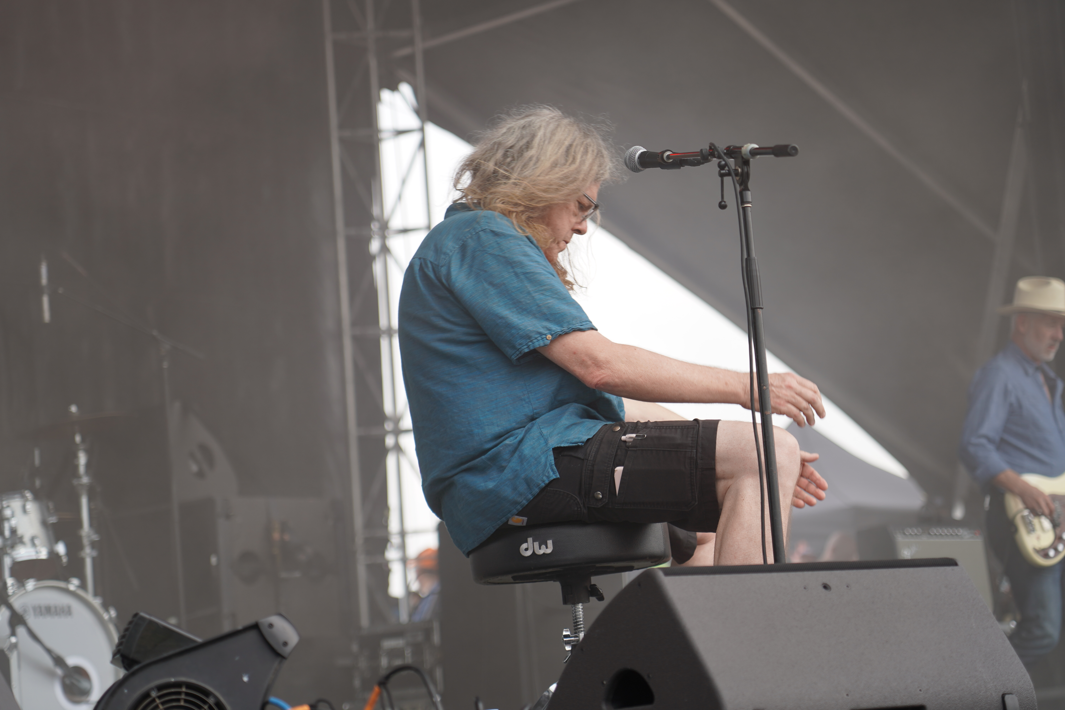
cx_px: 532
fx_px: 3106
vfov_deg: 13.0
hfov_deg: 19.5
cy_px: 355
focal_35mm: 105
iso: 125
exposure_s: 1/160
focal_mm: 105
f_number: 4
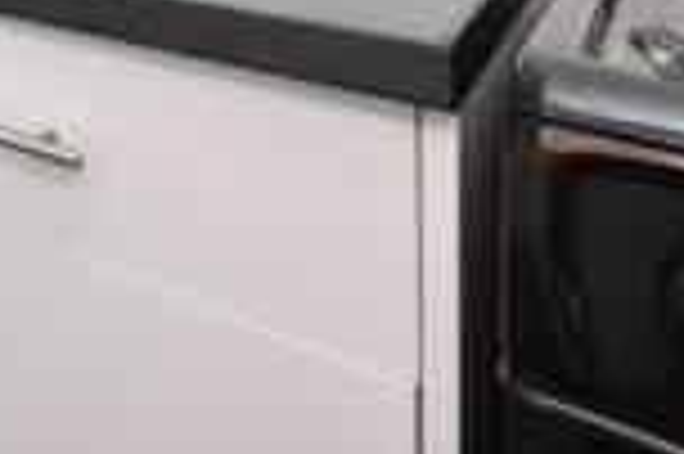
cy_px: -249
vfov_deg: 22.6
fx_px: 892
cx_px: -279
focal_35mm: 47
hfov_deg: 29.8
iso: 400
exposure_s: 1/40
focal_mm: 10
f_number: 9
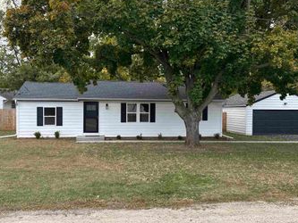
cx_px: 145
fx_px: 310
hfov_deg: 51.3
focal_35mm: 36
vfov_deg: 39.7
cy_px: 112
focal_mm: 6.76
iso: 80
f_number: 1.78
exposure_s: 1/609
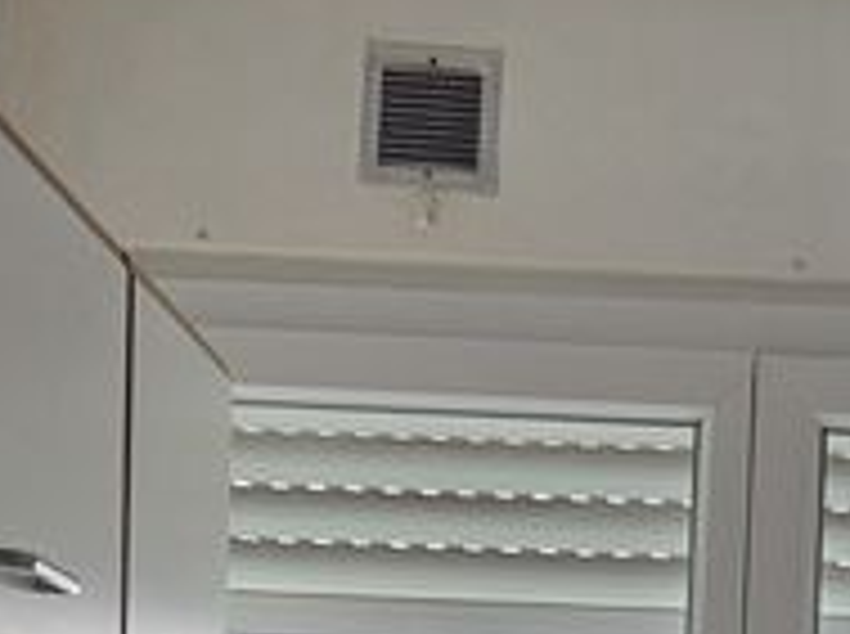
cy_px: 1205
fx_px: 2990
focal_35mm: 122
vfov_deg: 11.1
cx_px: 769
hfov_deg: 16.0
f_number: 1.8
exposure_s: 1/100
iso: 125
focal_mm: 5.4
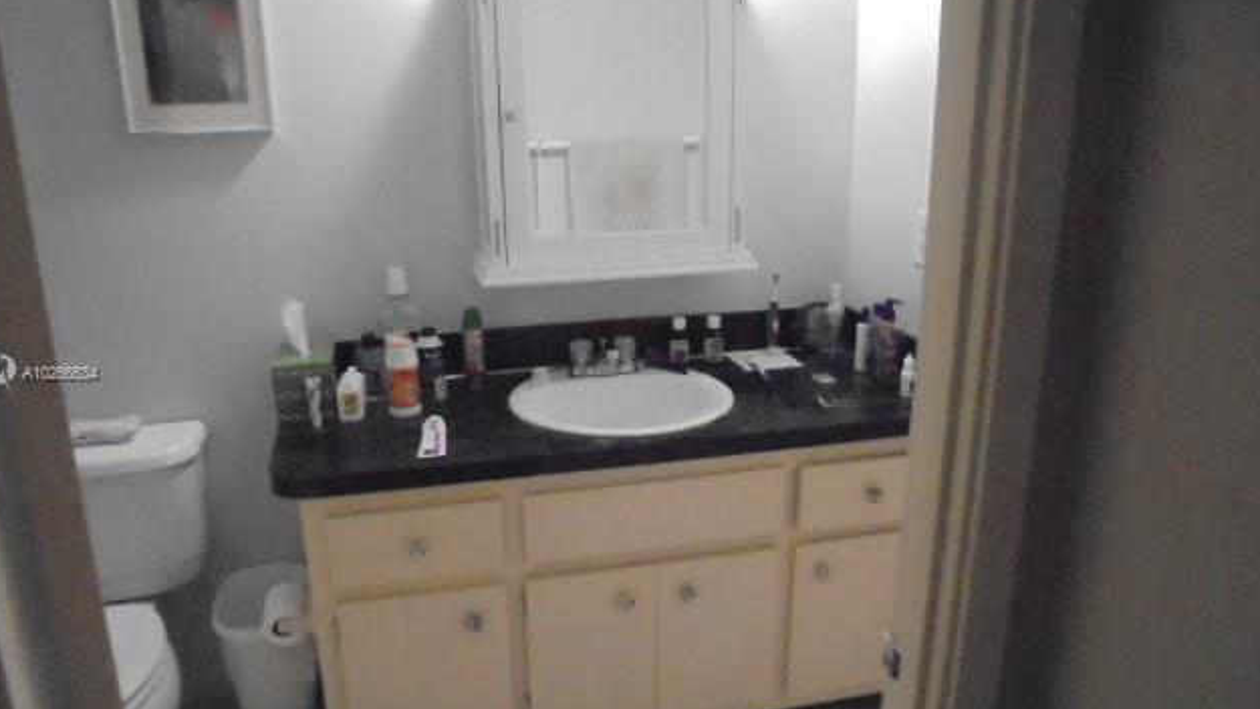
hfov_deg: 66.0
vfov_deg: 40.2
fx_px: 969
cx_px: 619
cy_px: 375
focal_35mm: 29
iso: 1600
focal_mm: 4.6
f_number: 3.5
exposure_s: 1/50
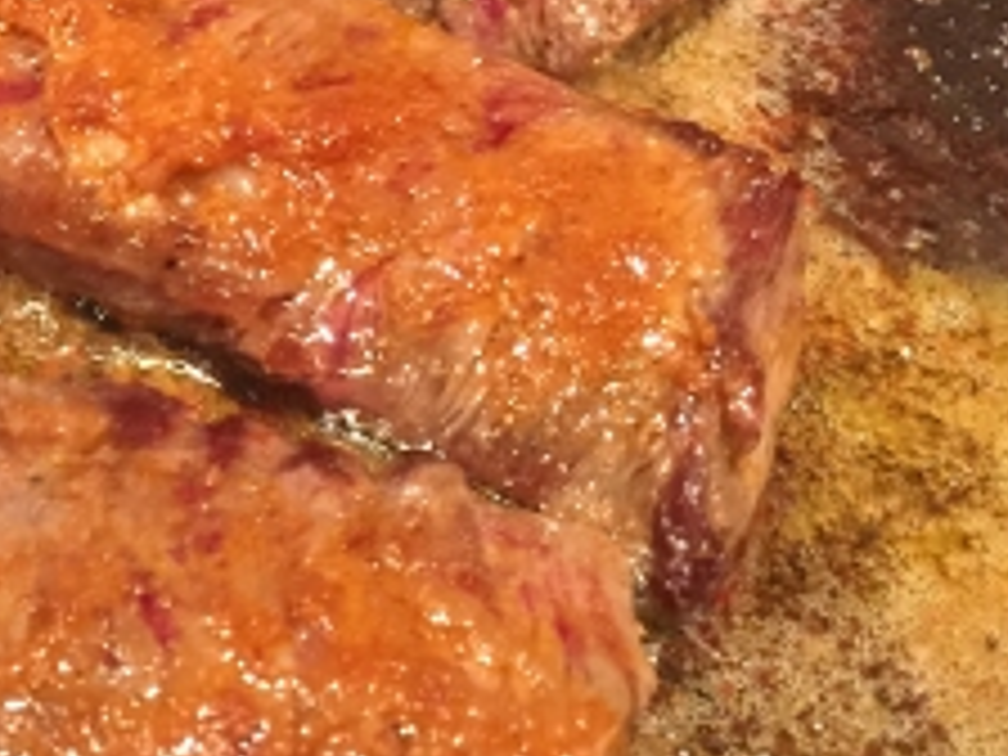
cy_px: 189
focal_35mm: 83
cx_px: -176
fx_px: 2417
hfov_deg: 21.9
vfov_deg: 17.7
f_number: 2.2
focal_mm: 4.15
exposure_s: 1/15
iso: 125
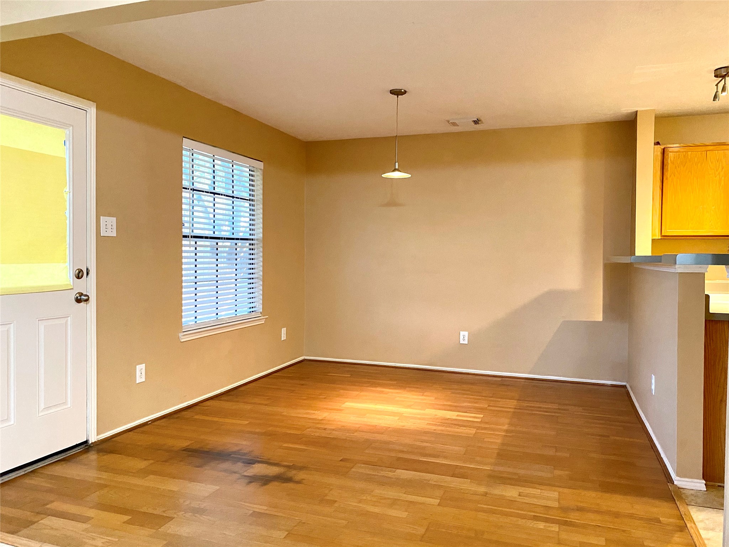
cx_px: 364
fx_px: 548
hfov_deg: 67.3
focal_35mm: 26
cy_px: 274
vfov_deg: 53.1
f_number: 1.8
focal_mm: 4.25
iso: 500
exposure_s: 1/60
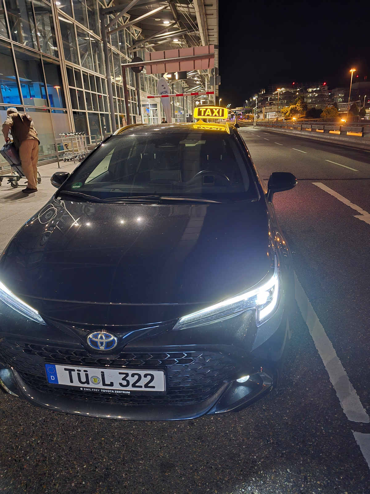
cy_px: 247
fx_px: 328
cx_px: 185
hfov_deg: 58.9
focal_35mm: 23
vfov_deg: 73.9
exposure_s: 1/40
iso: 2500
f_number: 1.7
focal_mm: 6.3
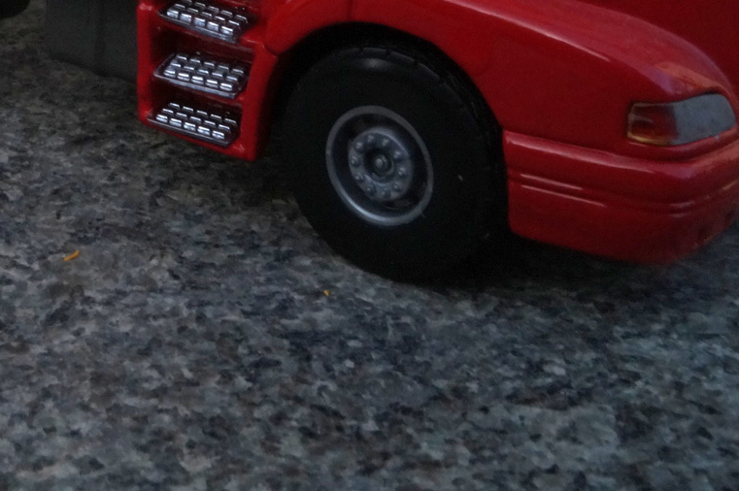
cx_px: 57
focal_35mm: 71
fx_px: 1456
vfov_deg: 18.0
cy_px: -138
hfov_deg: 27.3
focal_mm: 18
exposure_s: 1/60
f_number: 22
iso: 640
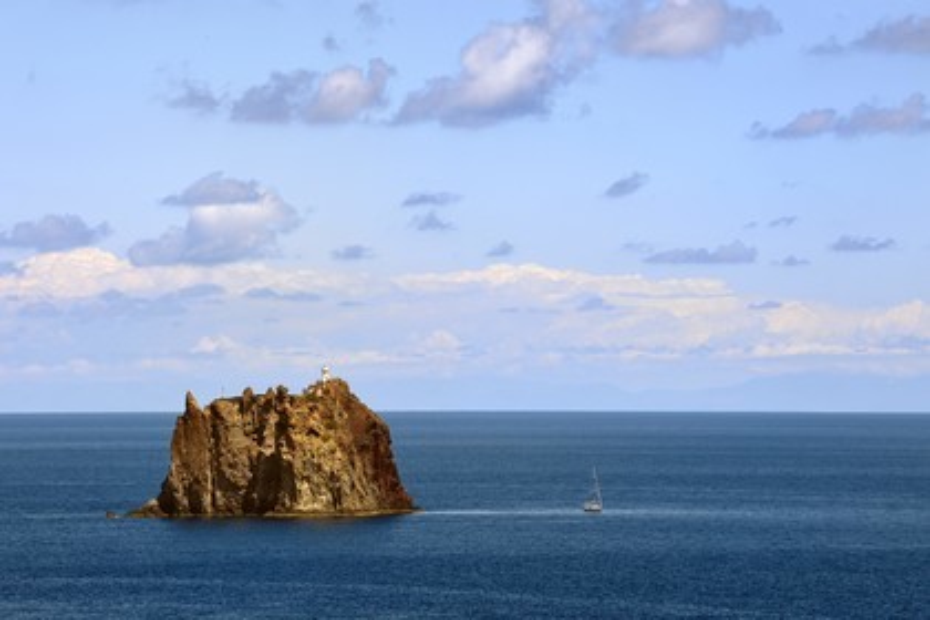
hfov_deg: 10.3
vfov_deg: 6.9
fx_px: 5166
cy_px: 310
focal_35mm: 200
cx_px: 465
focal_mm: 200
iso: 200
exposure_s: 1/250
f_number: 16
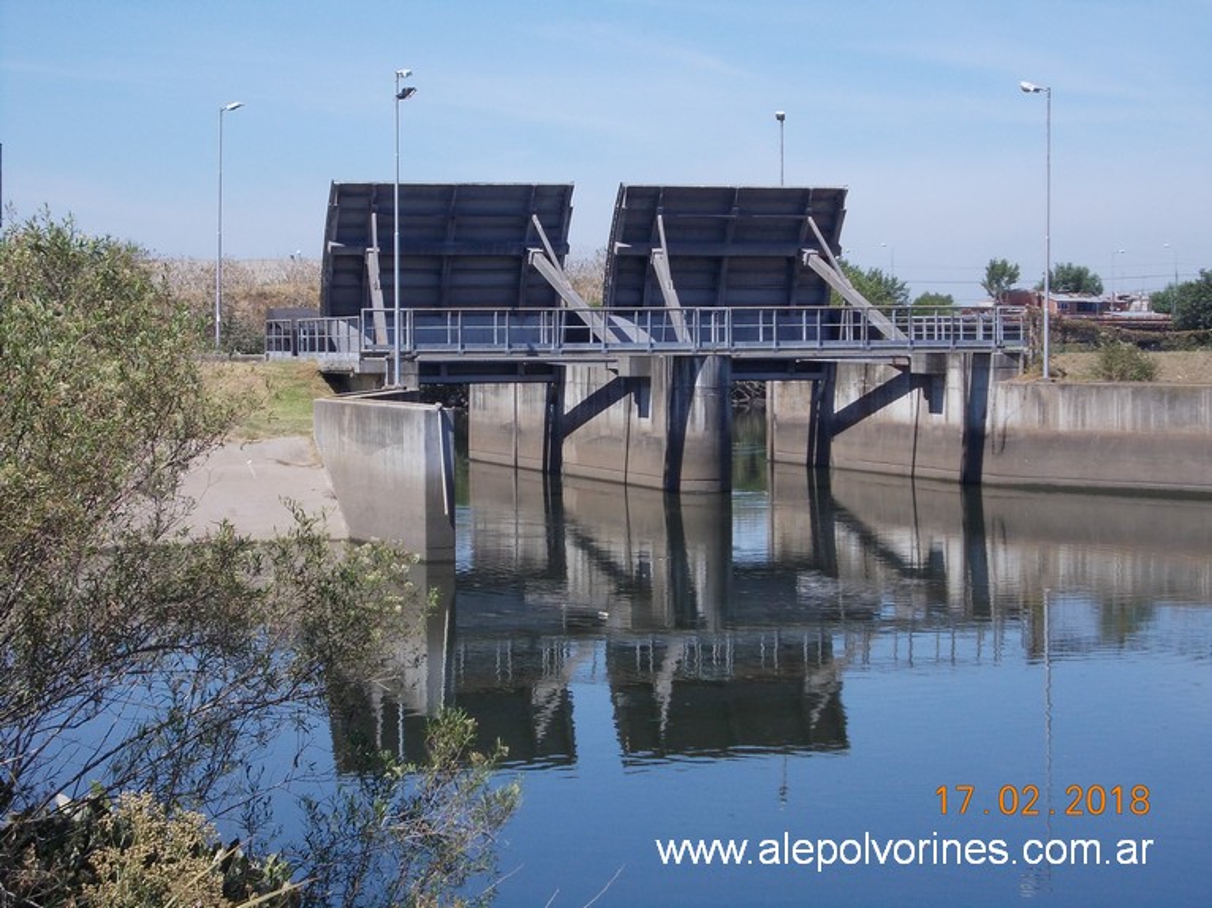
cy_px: 454
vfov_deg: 18.0
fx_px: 2870
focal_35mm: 82
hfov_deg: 23.8
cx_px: 606
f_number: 9.6
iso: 80
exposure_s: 1/125
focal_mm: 11.6
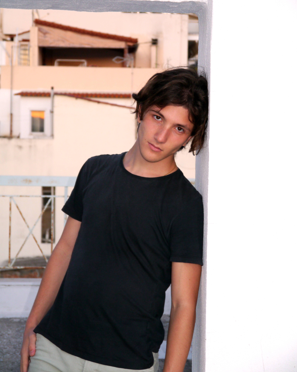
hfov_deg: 17.5
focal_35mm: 88
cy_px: 176
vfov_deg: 21.7
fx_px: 967
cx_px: 148
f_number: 5.6
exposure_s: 1/60
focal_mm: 42
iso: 400
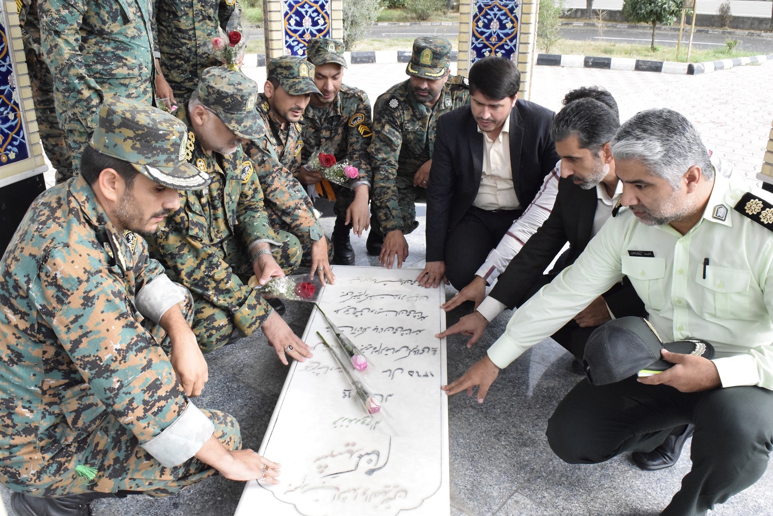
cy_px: 258
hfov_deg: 61.9
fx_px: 644
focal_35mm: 30
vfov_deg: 43.6
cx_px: 386
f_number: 13
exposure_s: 1/640
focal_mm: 20
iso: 5000
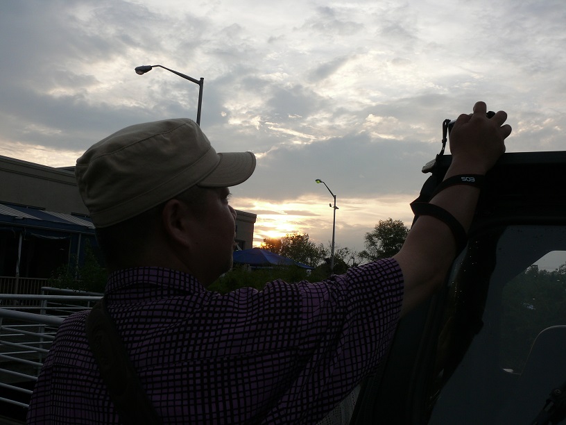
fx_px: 572
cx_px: 283
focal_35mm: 35
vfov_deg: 40.7
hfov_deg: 52.6
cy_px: 212
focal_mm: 7.4
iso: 100
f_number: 5
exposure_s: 1/250
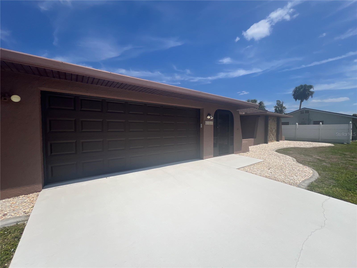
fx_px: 134
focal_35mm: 13
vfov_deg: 89.9
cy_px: 134
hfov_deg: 106.2
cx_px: 178
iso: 32
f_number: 1.8
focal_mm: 1.57
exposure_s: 1/3125
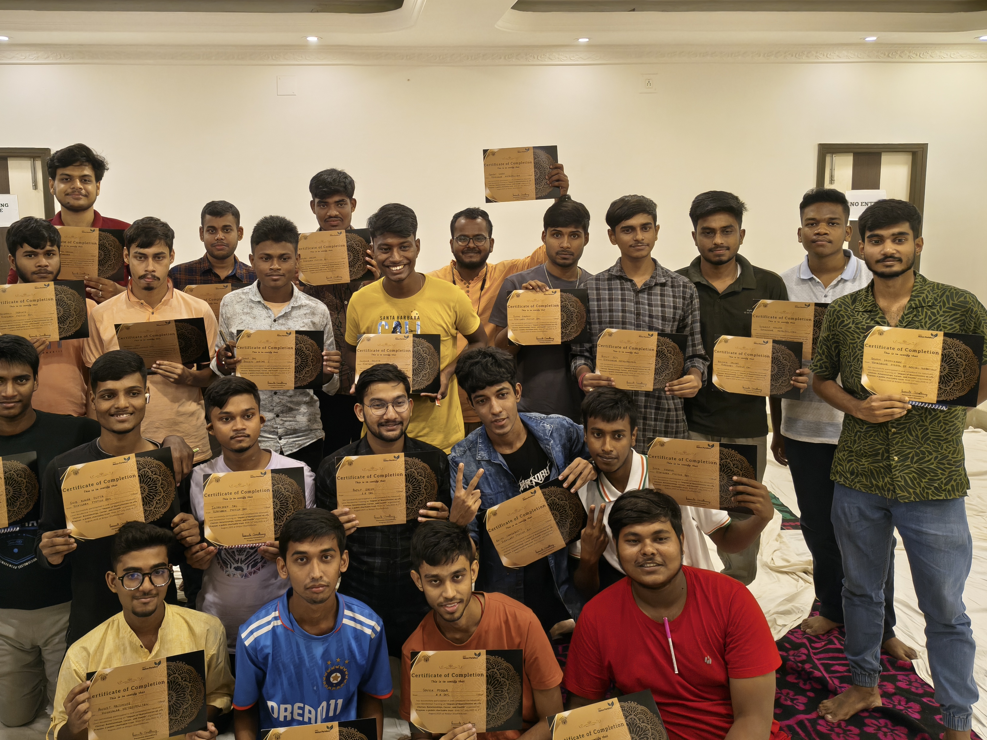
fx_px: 855
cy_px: 311
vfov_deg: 46.6
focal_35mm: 30
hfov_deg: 59.6
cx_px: 406
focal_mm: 5.56
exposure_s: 1/50
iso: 1174
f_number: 1.8
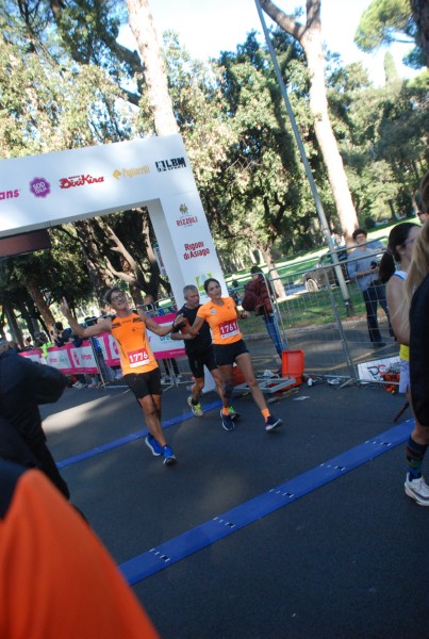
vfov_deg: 61.8
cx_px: 214
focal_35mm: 30
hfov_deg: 43.8
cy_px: 320
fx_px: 533
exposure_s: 1/800
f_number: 3.8
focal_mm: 20
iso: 1000
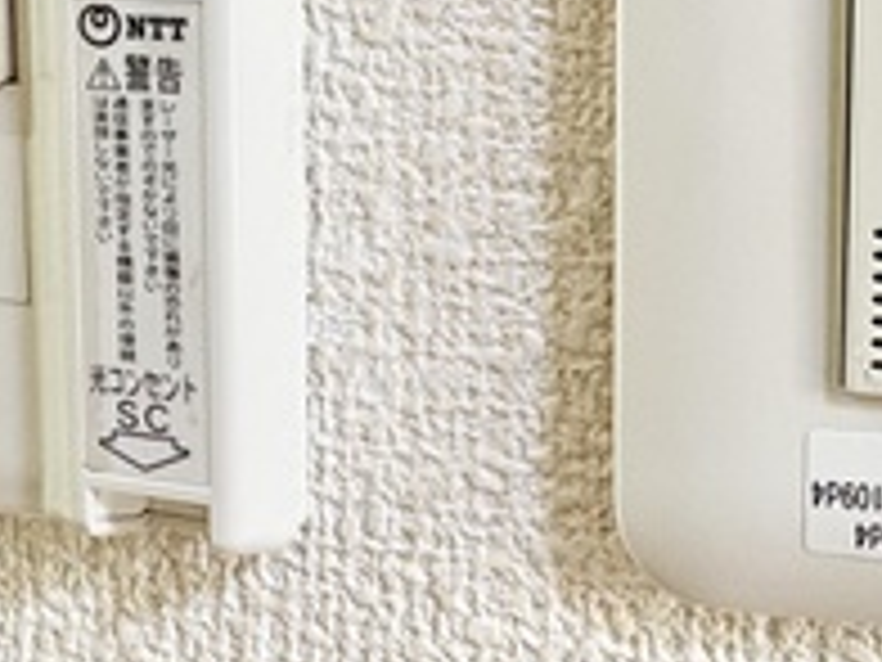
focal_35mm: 50
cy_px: -115
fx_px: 1274
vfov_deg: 26.2
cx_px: 490
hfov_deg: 38.1
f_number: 2.2
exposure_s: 1/60
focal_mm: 2.22
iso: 250
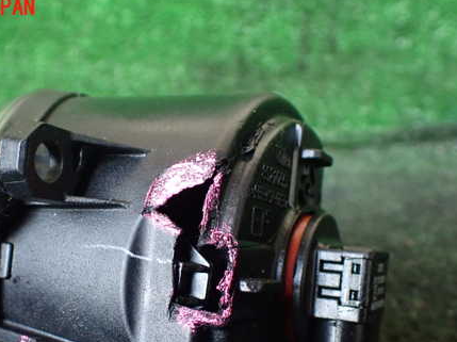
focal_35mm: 42
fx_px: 554
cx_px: 161
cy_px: 234
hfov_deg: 44.3
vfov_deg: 33.9
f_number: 2.3
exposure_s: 1/30
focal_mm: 5.4
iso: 1000
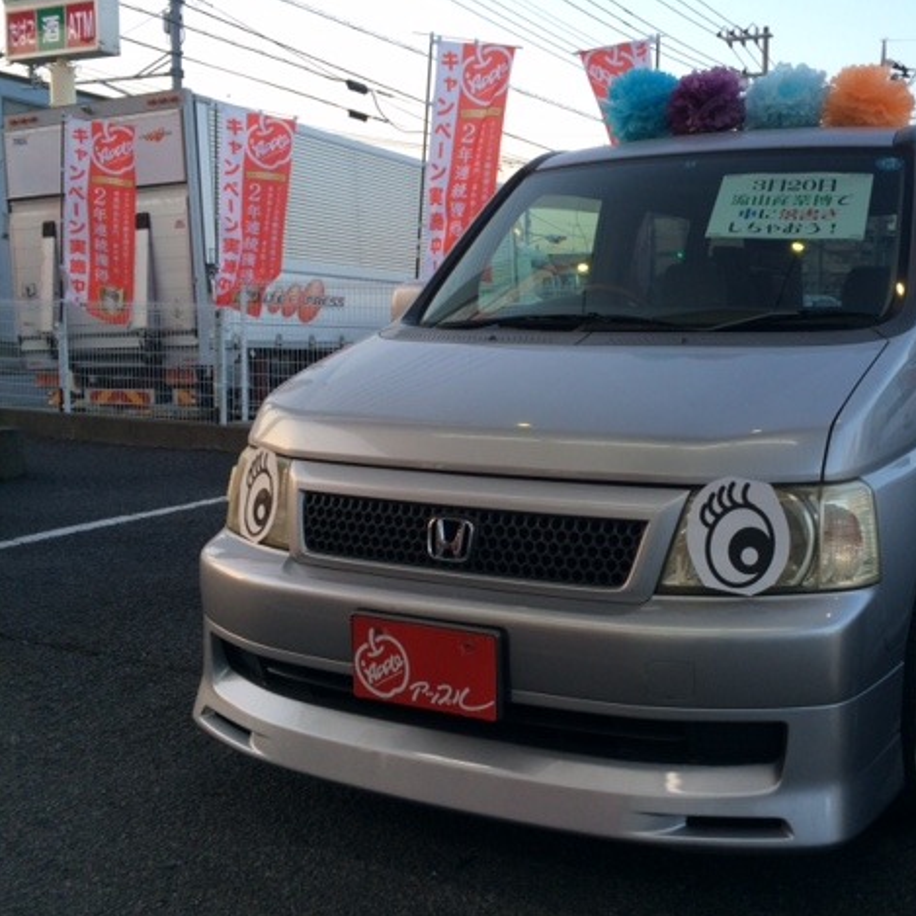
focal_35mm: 35
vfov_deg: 47.2
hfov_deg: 46.4
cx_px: 623
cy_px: 453
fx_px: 1048
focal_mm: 4.15
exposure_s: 1/60
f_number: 2.2
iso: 40
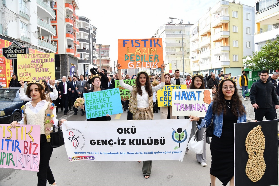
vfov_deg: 53.1
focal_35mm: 24
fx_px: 186
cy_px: 93
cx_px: 140
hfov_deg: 73.8
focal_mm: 24
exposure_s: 1/1000
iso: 800
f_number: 5.6
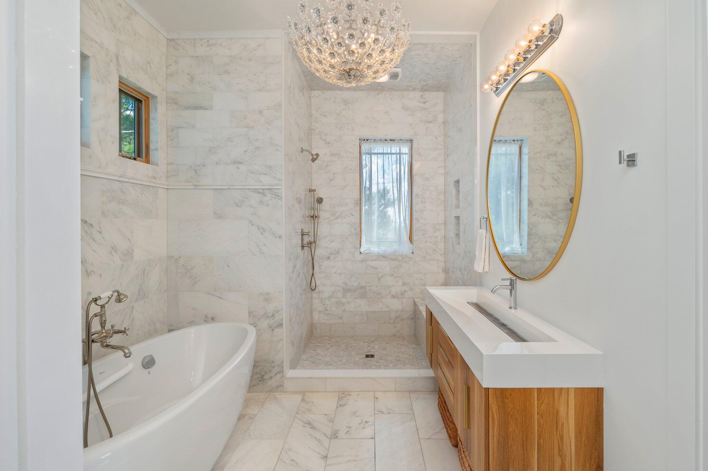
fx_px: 324
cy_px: 236
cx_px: 354
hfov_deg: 95.0
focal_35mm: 16
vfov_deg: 72.0
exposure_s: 1/40
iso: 125
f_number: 8
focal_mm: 16.5
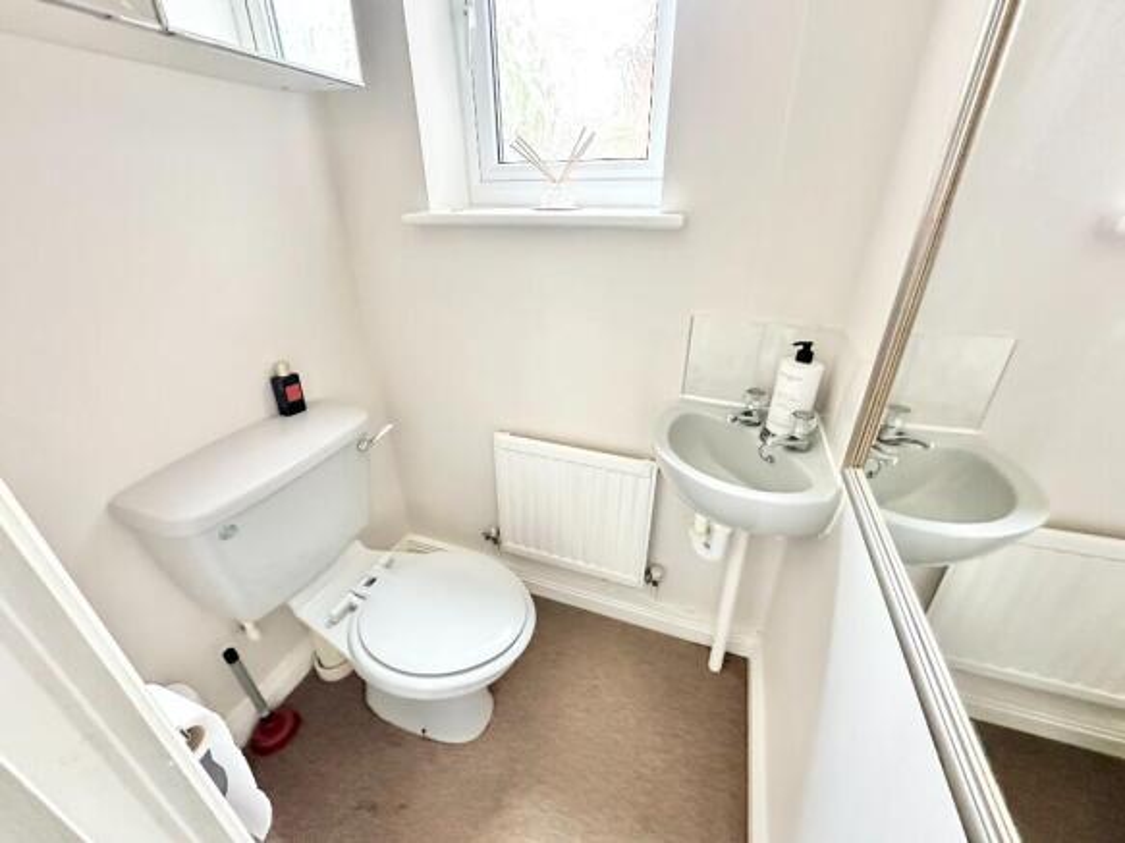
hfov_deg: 102.1
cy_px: 422
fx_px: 455
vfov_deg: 85.7
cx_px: 562
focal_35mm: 14
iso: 1250
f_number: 2.2
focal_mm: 2.22
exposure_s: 1/41
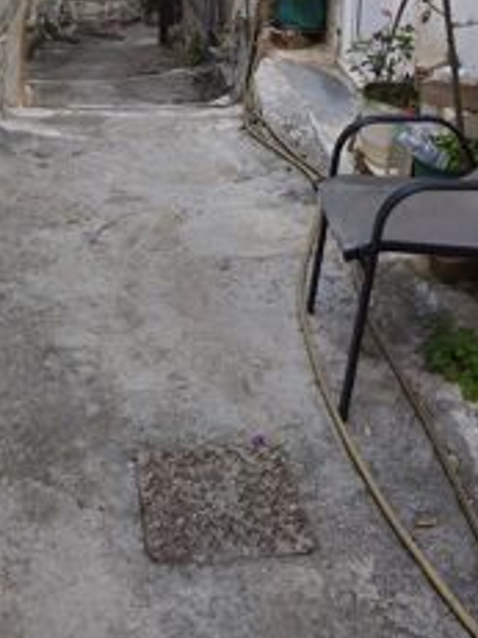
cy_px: -86
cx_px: 170
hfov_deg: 27.4
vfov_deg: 31.5
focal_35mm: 53
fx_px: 977
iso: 160
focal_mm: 5.35
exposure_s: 1/1600
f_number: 1.7
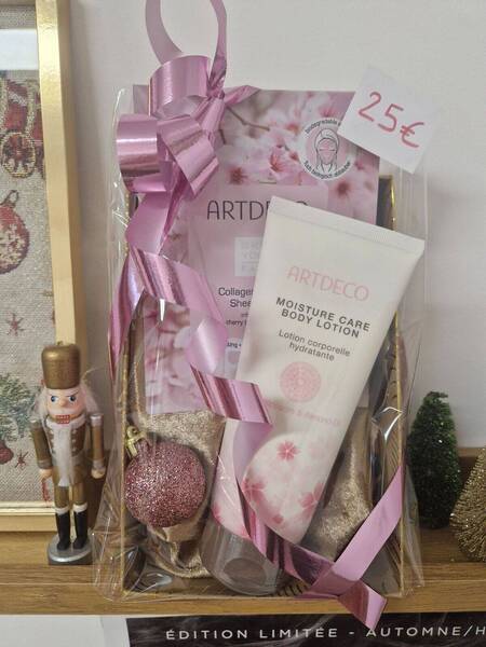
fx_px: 431
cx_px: 243
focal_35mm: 23
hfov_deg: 58.9
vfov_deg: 73.9
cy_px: 324
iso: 250
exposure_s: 1/100
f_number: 1.8
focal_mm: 5.4
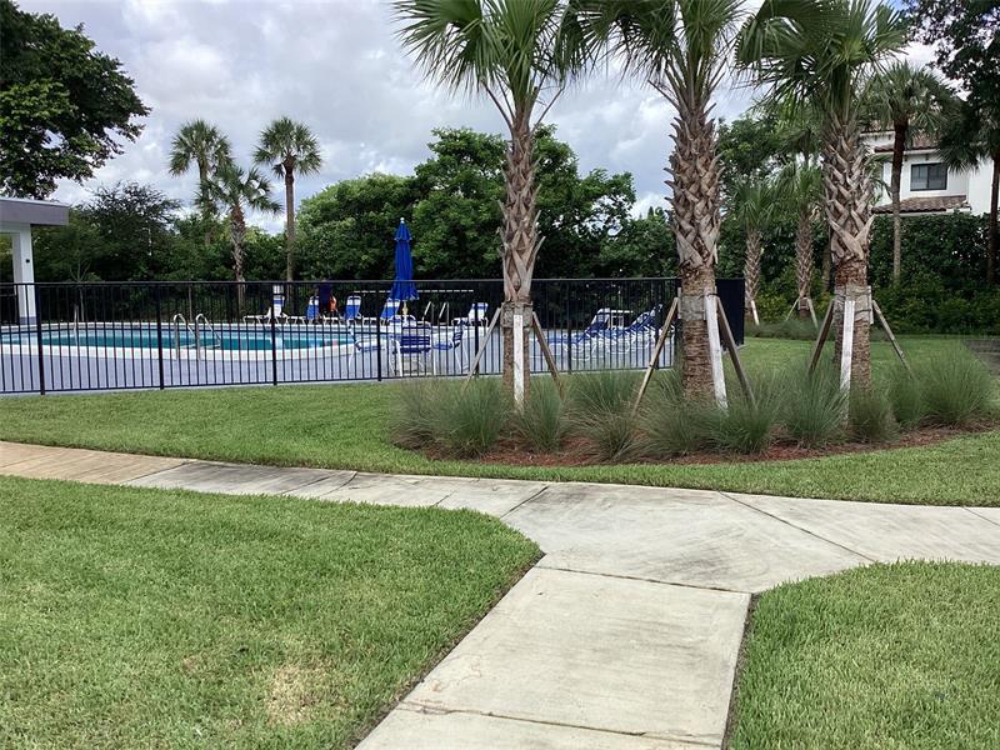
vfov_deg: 45.4
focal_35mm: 31
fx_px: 896
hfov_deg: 58.4
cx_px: 500
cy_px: 375
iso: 25
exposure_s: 1/702
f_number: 2.4
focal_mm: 3.3
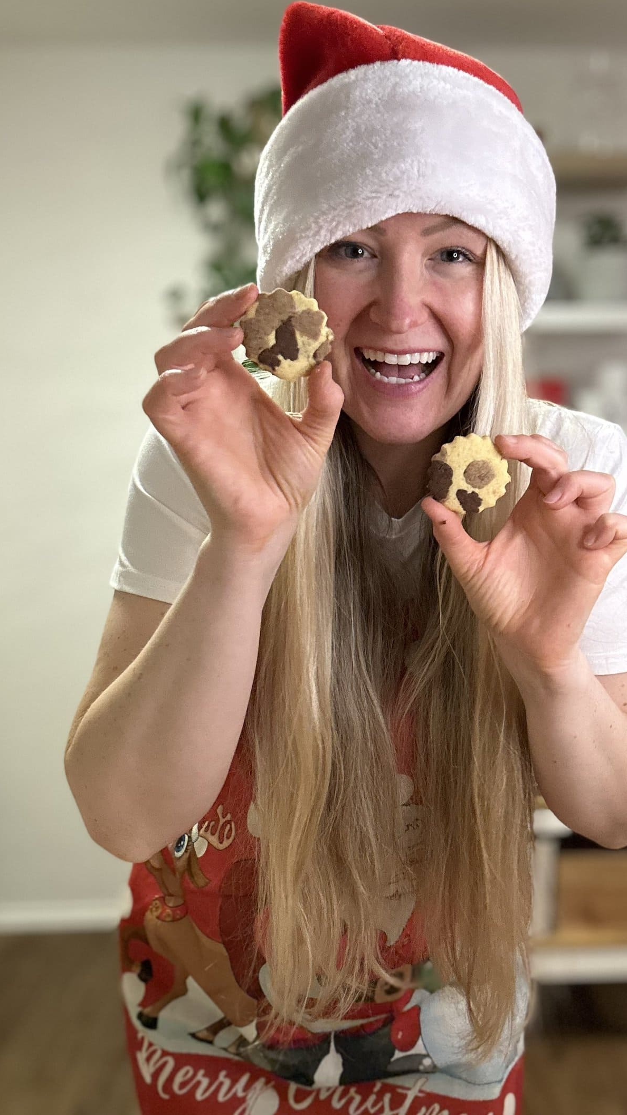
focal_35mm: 33
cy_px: 553
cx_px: 404
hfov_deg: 35.4
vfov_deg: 59.5
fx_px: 976
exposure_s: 1/33
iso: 200
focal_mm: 2.69
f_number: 1.9
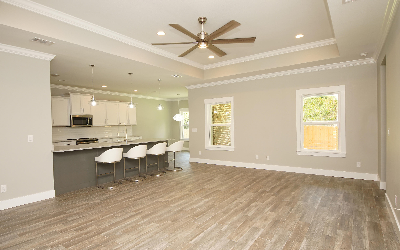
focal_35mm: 19
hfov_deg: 88.0
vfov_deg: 62.2
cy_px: 131
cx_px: 196
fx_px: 207
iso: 400
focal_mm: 12
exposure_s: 1/60
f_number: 4.5
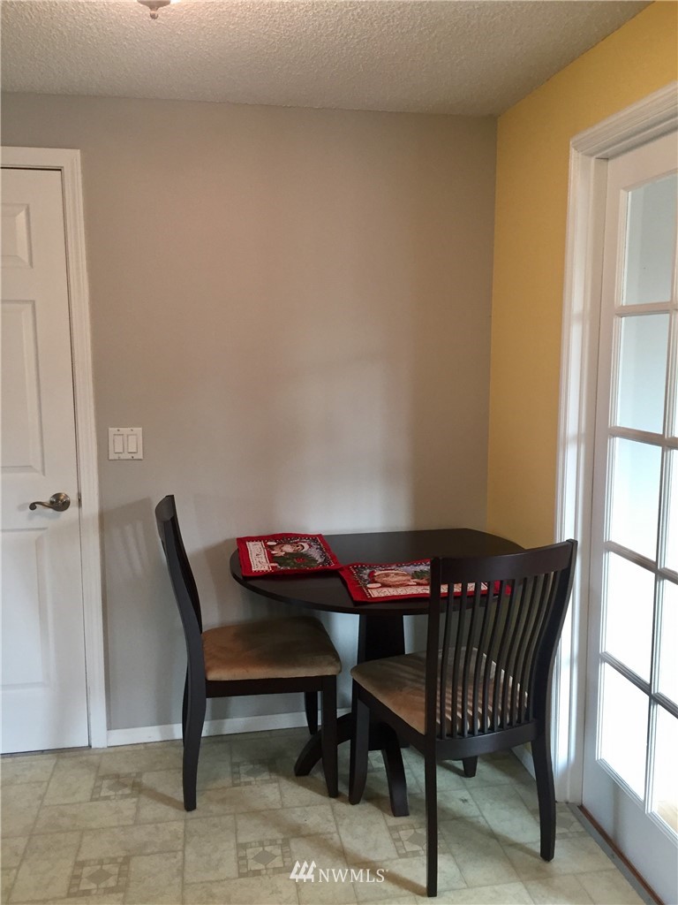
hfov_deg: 48.2
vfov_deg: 61.7
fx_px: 757
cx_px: 339
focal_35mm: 29
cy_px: 452
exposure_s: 1/30
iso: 100
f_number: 2.2
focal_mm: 4.15
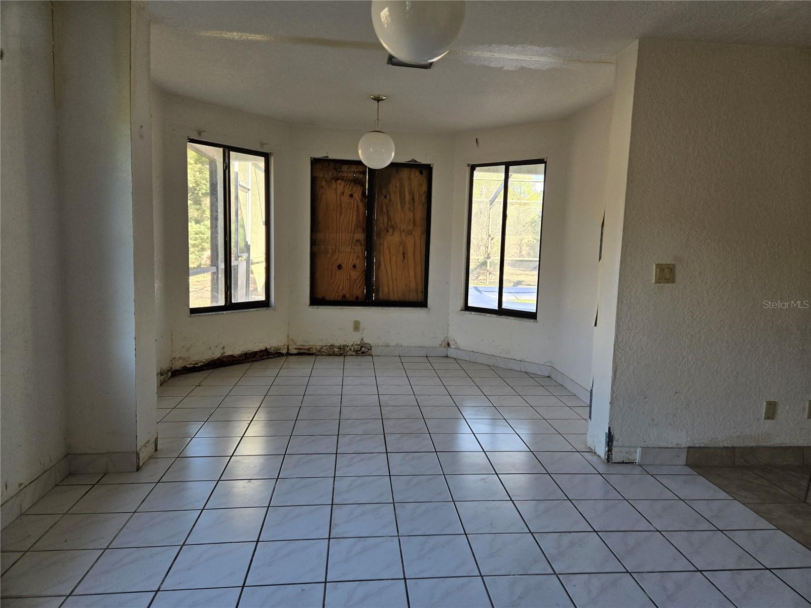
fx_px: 539
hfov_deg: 73.9
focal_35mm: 23
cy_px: 304
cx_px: 406
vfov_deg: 58.9
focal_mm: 5.4
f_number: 1.8
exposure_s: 1/180
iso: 80
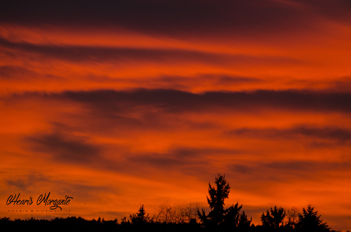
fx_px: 2116
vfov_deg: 6.3
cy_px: 116
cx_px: 176
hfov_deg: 9.5
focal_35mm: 218
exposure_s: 1/250
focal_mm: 145
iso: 800
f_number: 4.8
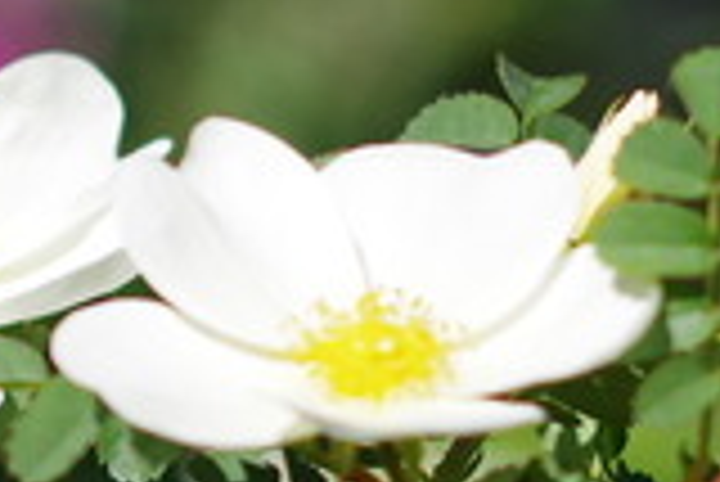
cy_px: 331
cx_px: -68
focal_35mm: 419
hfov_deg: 4.9
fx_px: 8387
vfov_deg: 3.3
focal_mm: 50
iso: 200
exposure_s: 1/2000
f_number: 2.8
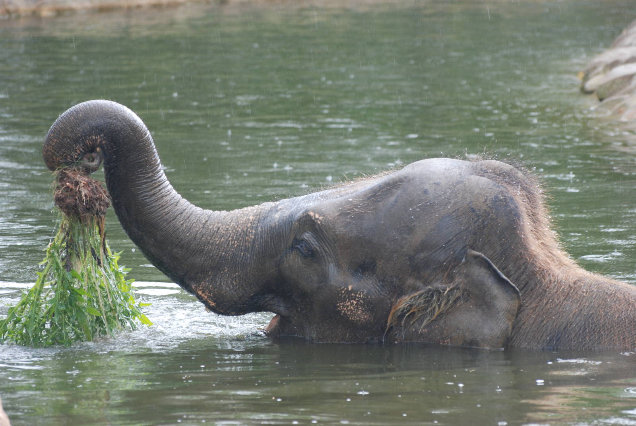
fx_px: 5174
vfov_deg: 4.7
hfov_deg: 7.0
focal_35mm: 292
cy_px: 213
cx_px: 318
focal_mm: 195
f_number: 5
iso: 400
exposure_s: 1/125
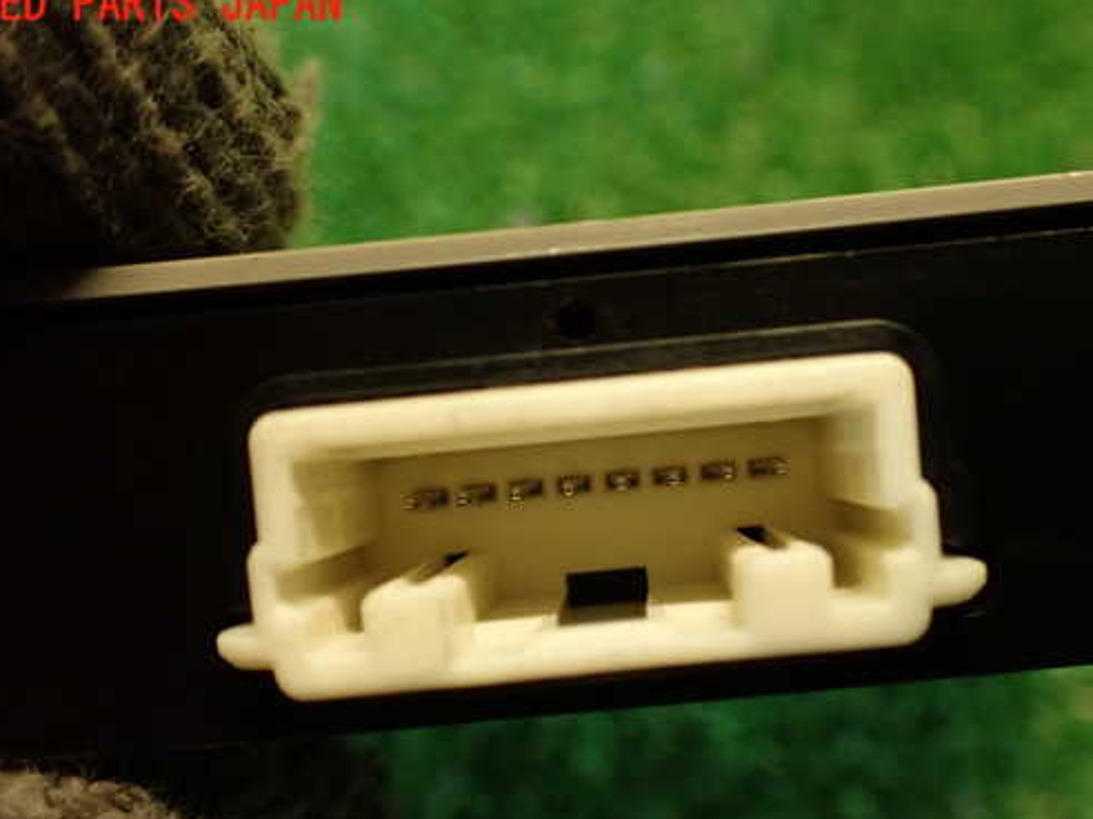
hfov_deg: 47.8
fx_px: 1231
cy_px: 477
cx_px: 604
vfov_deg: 36.7
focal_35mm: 39
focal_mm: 5.79
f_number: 2.4
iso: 250
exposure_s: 1/30
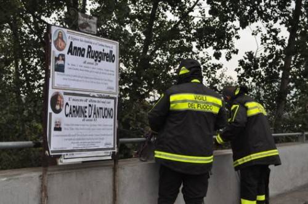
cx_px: 154
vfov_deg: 30.8
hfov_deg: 45.0
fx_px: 372
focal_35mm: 44
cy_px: 102
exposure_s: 1/2000
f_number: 6.3
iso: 2500
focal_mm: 29
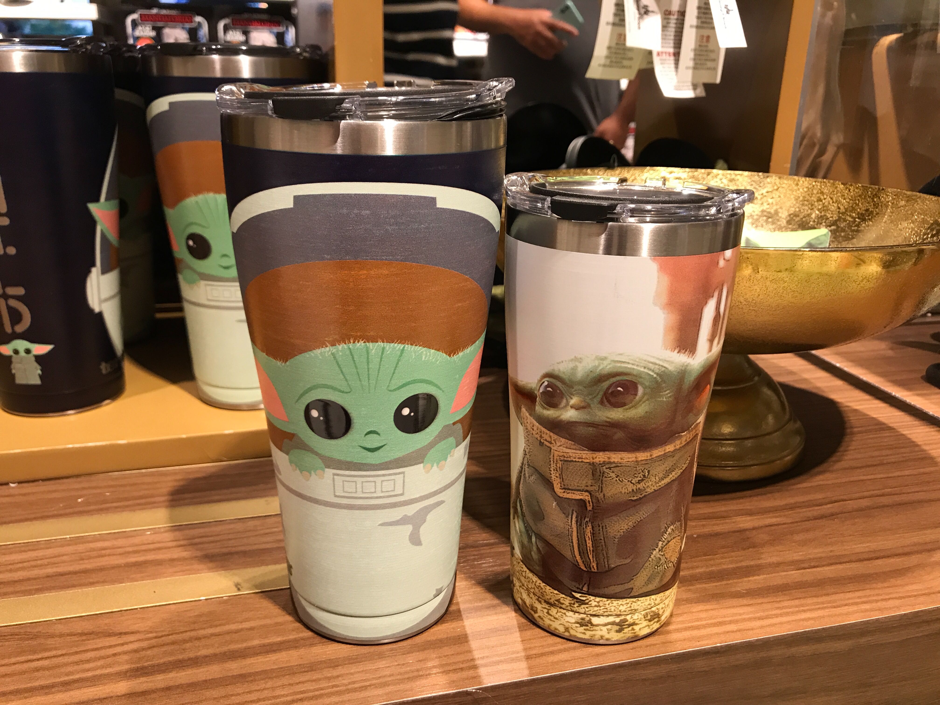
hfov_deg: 63.4
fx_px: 760
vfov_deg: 49.7
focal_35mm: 28
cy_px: 352
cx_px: 470
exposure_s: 1/17
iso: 40
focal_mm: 3.99
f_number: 1.8
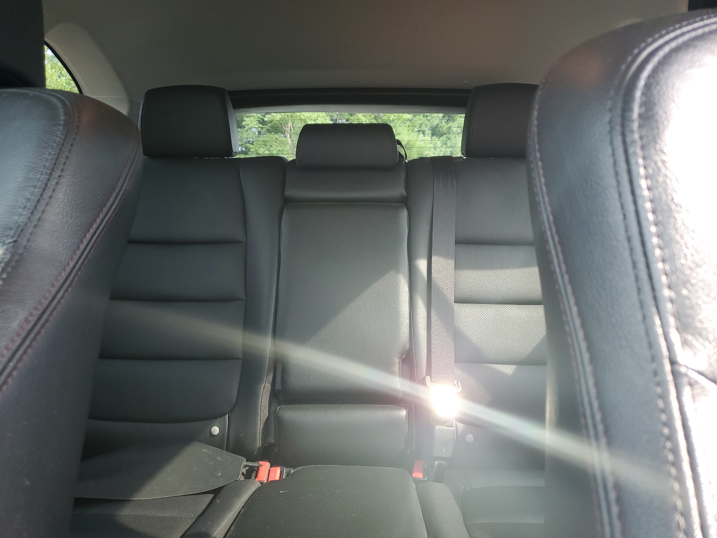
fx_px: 539
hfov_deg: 67.3
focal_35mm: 26
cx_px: 358
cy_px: 269
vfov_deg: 53.1
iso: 61
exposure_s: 1/100
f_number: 1.5
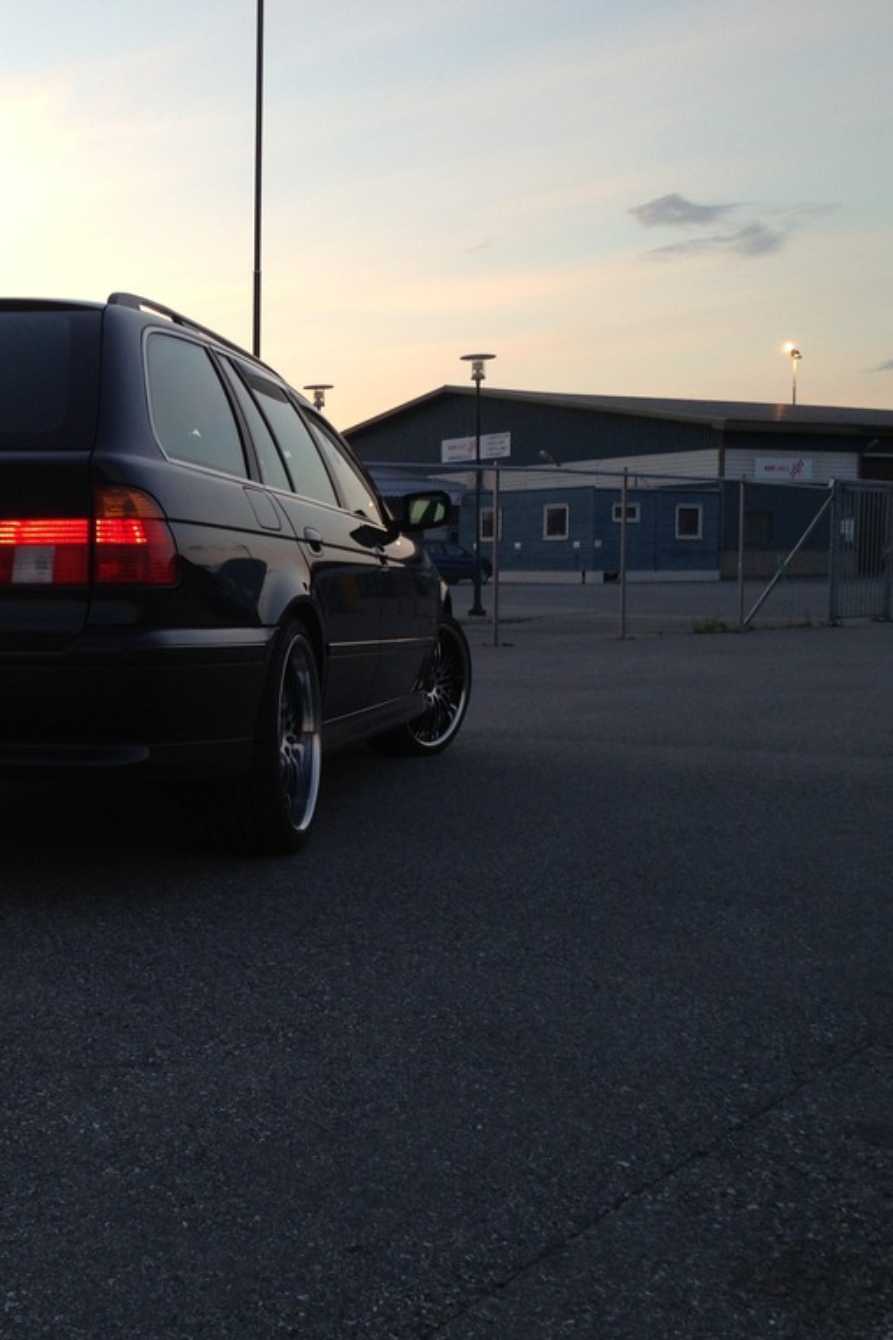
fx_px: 1712
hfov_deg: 28.4
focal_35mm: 46
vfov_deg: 42.8
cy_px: 670
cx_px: 139
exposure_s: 1/60
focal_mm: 4.13
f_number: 2.4
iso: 50
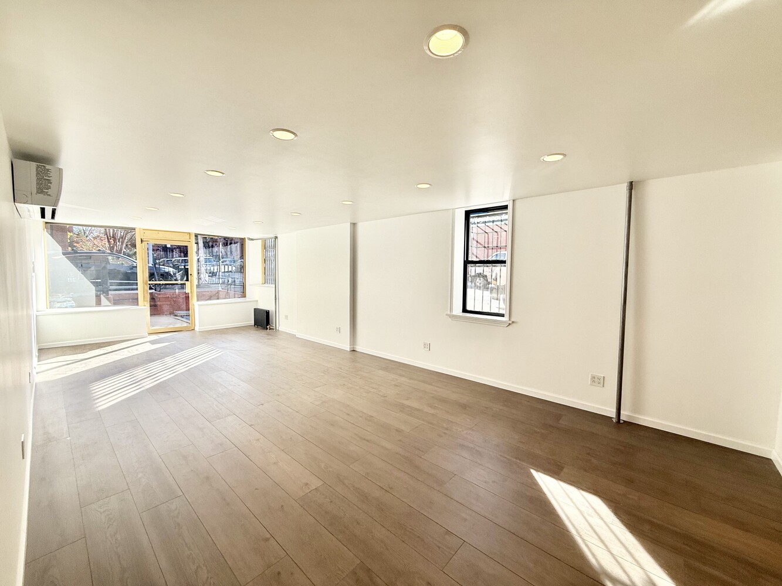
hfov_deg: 102.1
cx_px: 391
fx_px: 316
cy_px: 293
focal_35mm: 14
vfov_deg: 85.7
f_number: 2.2
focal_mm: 2.22
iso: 50
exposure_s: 1/340
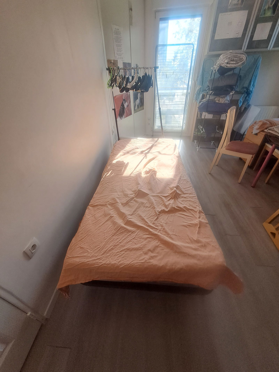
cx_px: 140
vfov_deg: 106.2
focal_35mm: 13
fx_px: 140
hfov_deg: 89.9
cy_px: 186
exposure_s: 1/200
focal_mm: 1.42
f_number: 2.2
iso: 40
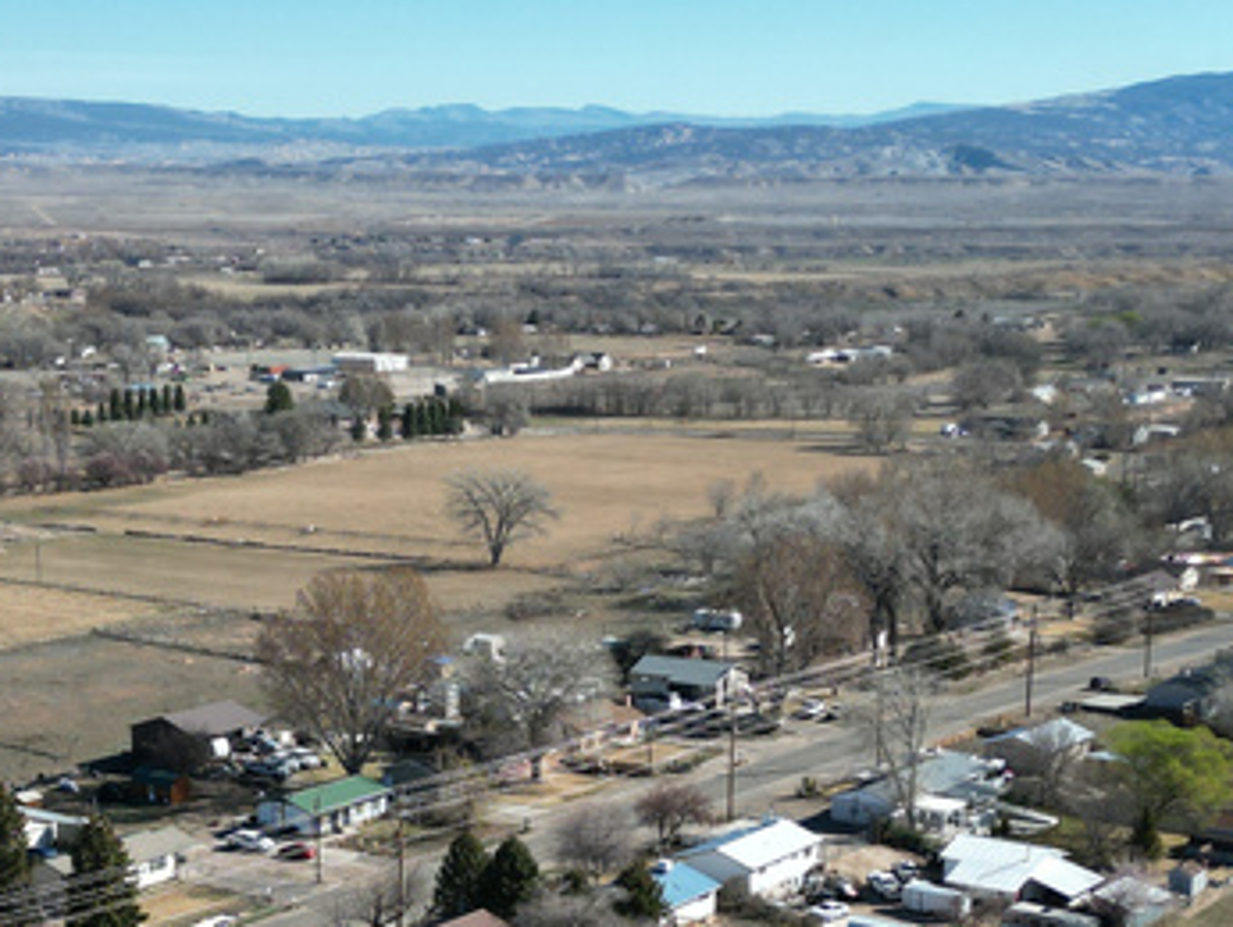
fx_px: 2531
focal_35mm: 71
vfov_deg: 20.4
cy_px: 806
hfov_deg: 27.2
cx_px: 431
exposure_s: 1/2500
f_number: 1.7
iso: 110
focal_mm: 6.72
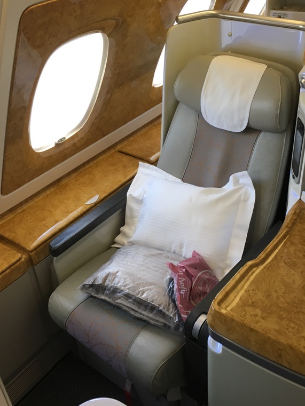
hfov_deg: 36.8
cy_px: 202
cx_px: 171
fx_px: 458
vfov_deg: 47.9
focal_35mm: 39
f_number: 2.2
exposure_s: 1/33
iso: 32
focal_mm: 4.15
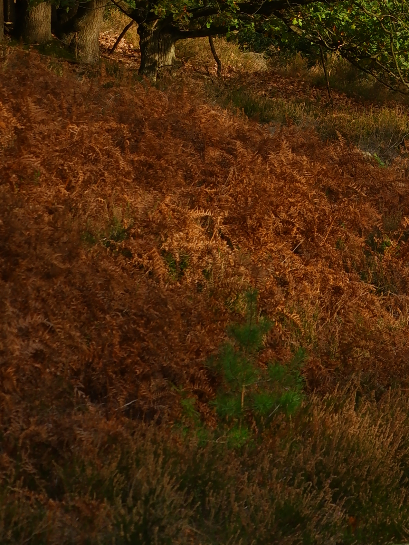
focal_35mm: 274
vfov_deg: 7.1
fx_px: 4317
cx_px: 551
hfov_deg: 5.4
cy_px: -201
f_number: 5.6
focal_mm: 50
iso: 200
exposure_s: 1/320
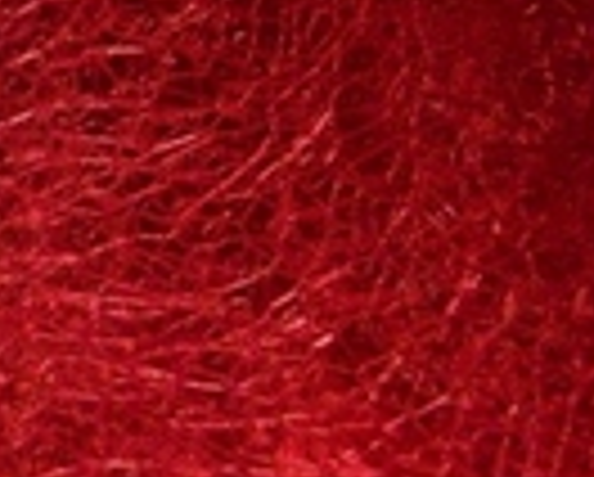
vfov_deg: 11.2
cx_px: -540
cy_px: 160
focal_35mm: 138
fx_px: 2430
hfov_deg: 12.5
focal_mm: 5.7
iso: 320
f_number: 2.8
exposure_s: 1/8
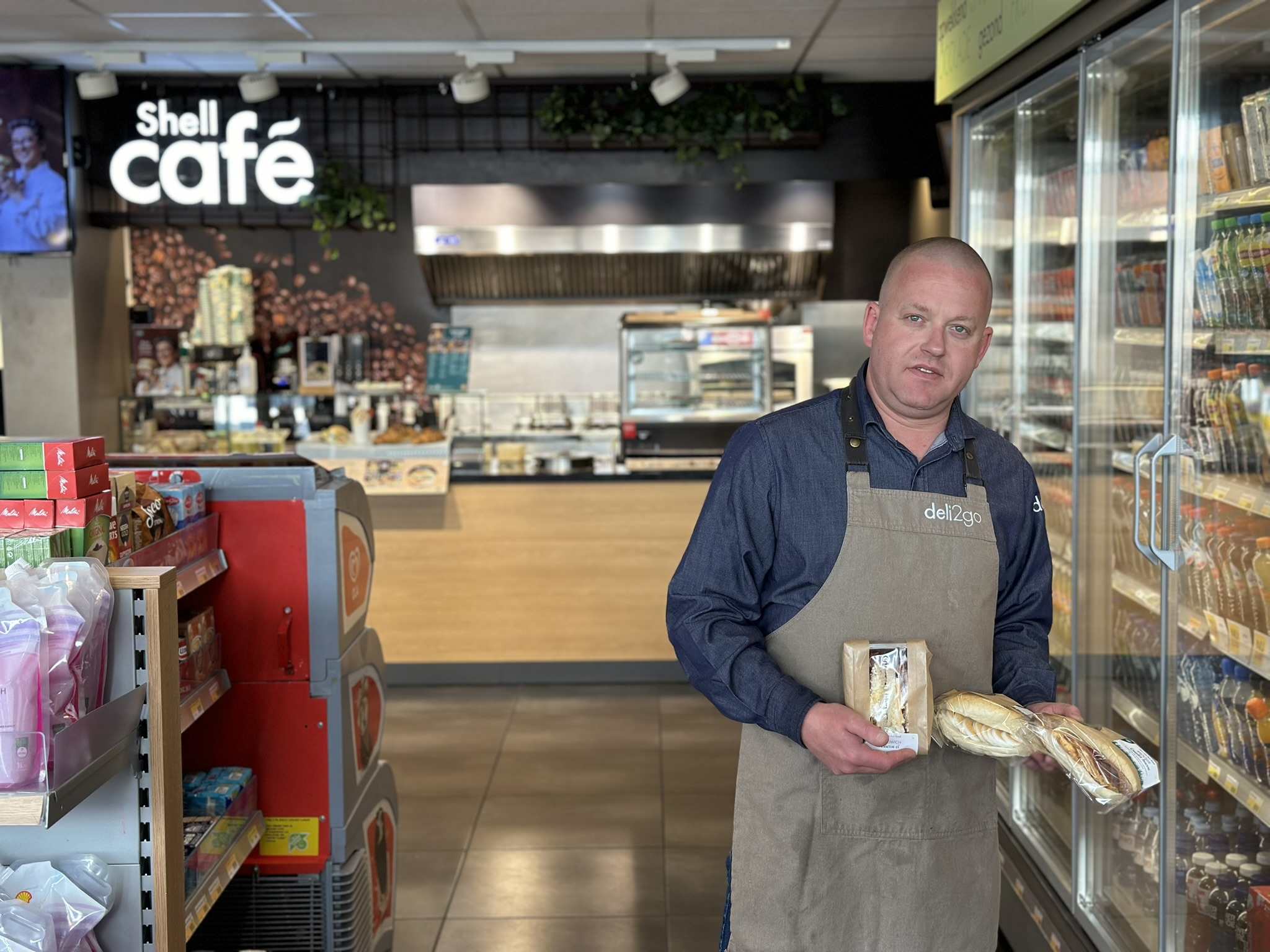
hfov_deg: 39.7
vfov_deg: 30.3
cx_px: 635
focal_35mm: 48
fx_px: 1761
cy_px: 476
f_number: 1.78
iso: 80
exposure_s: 1/100
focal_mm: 6.86
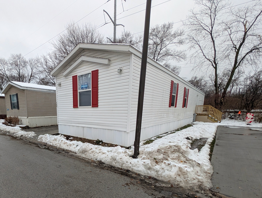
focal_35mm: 12
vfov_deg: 94.7
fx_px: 91
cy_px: 99
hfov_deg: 110.4
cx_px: 131
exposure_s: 1/47.9
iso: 210
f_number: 1.95
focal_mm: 2.23
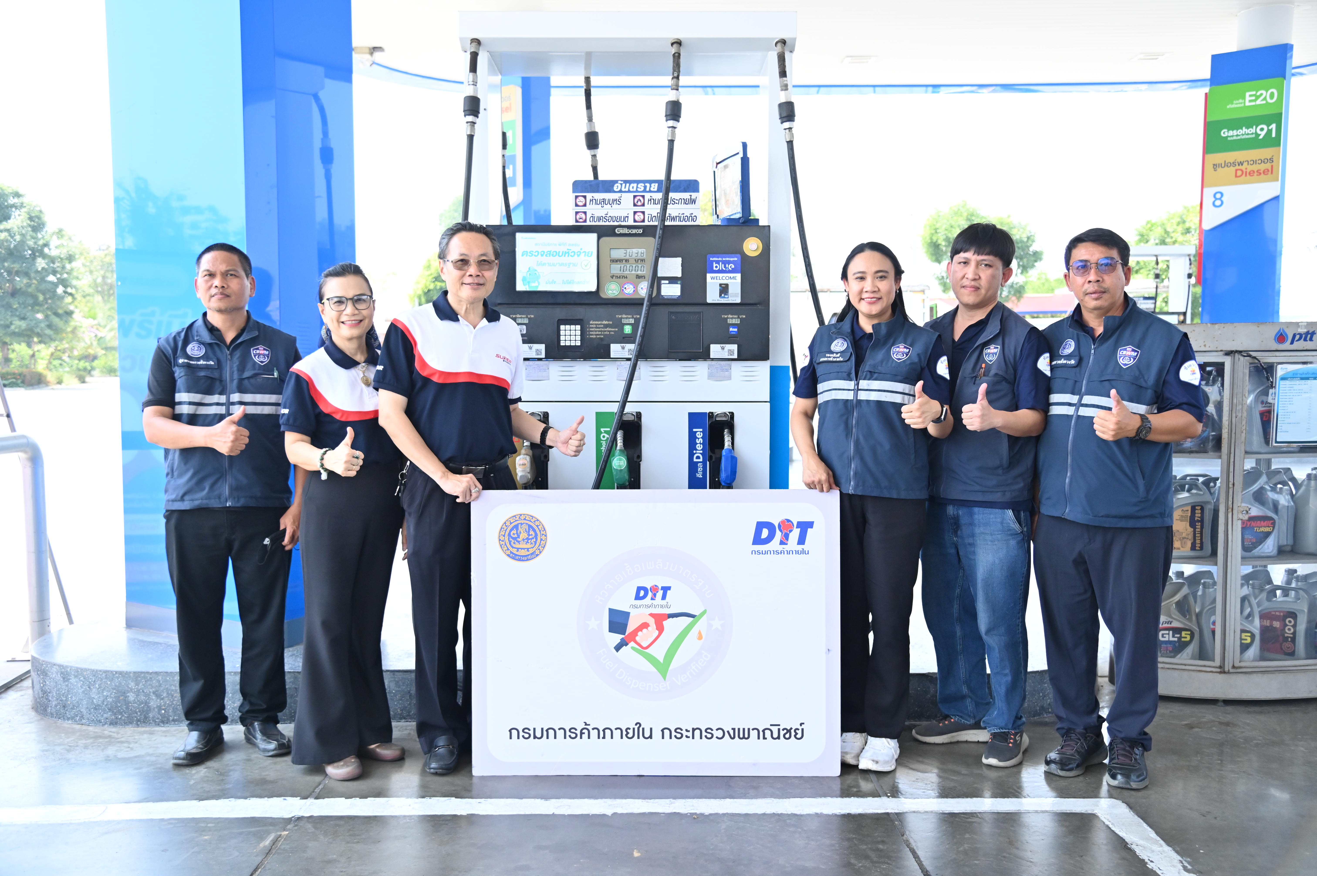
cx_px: 658
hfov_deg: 58.7
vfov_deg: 41.1
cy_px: 438
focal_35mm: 32
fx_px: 1170
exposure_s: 1/1600
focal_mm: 32
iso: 1800
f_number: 4
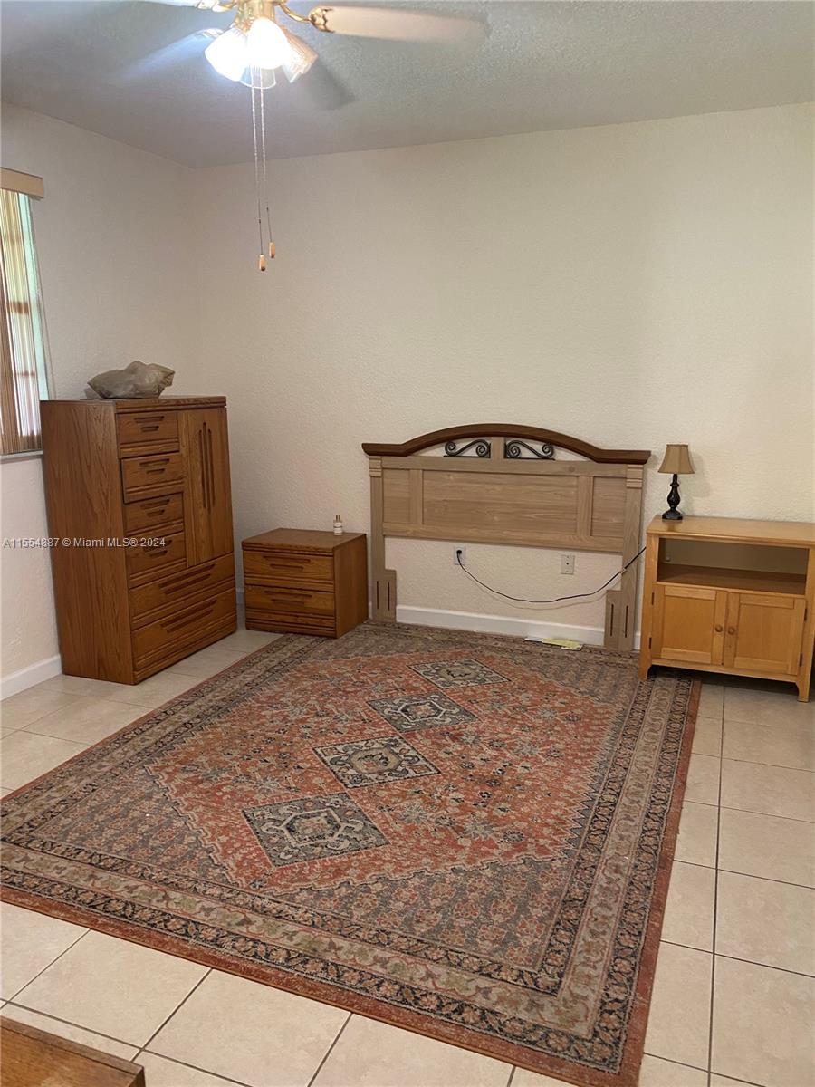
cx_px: 408
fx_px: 816
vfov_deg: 67.3
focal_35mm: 26
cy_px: 544
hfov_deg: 53.1
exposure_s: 1/60
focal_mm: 4.25
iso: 320
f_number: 1.8
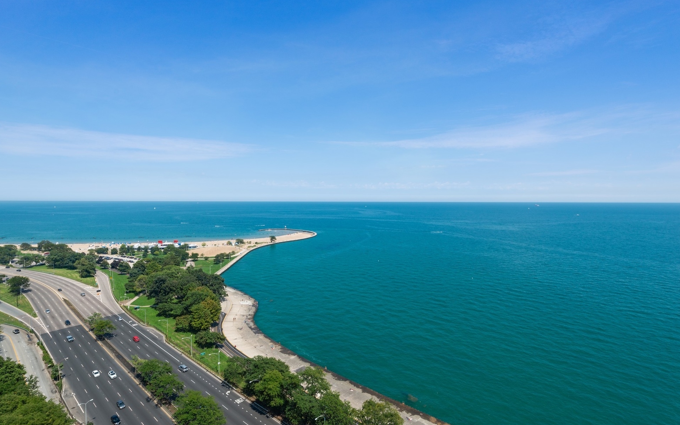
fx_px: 334
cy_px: 205
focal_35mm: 18
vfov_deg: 65.0
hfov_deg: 91.1
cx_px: 332
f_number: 7.1
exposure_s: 1/320
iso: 100
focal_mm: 17
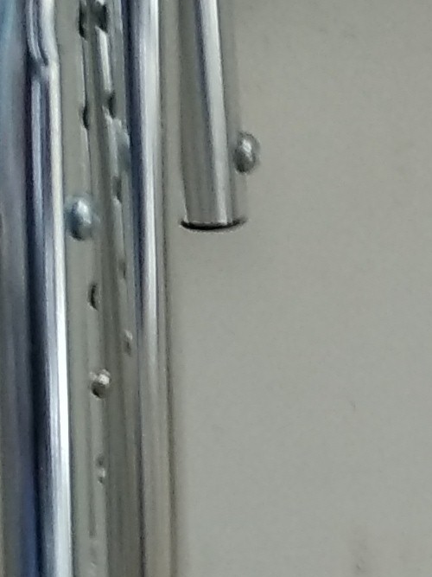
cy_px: 471
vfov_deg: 12.6
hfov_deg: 9.1
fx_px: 2597
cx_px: 764
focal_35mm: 156
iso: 400
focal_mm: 3.81
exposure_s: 1/33
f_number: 2.2
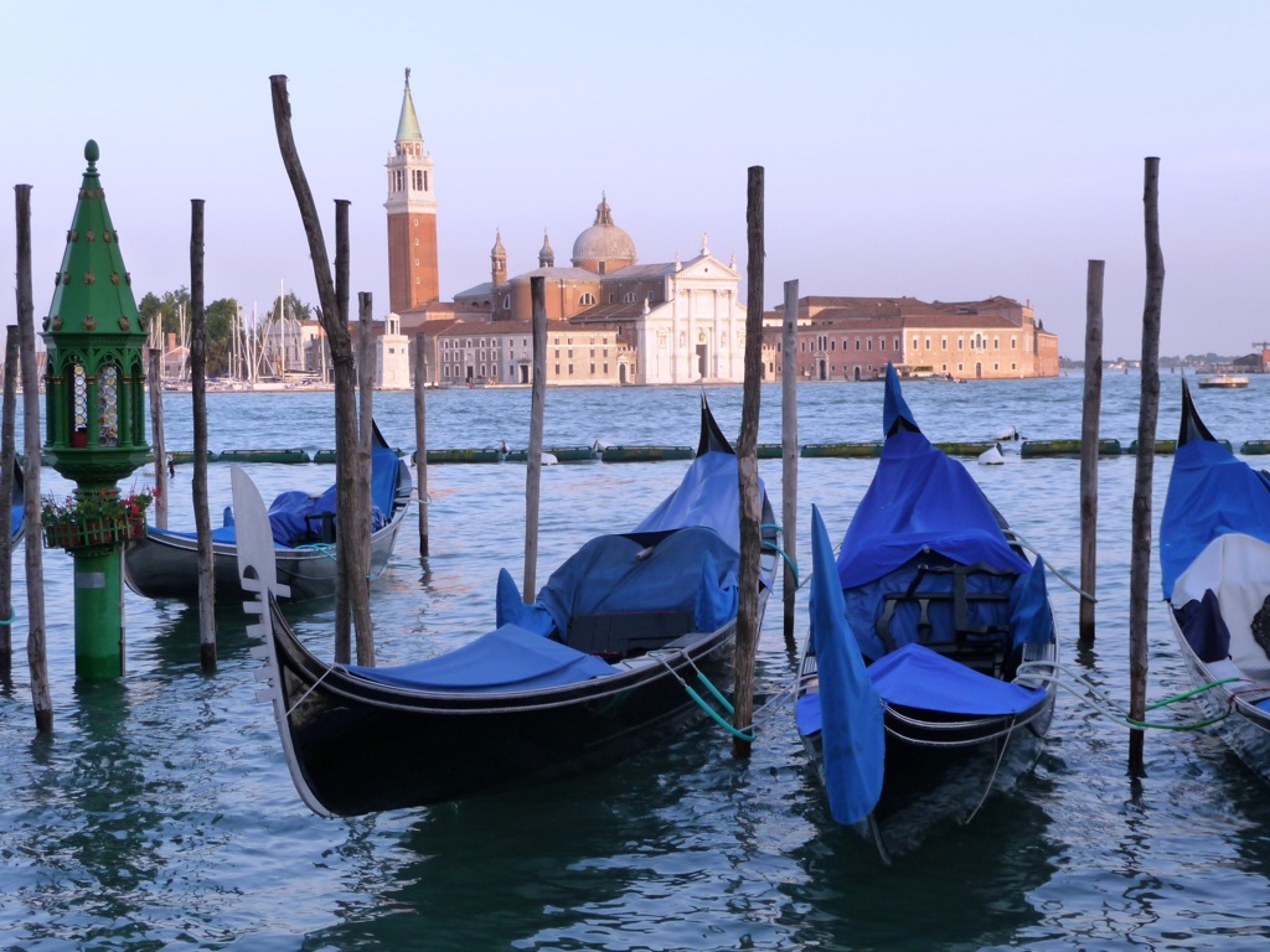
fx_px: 2128
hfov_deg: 33.2
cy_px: 476
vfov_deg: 25.2
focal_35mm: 58
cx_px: 635
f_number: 4.4
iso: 160
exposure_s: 1/160
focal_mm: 9.8
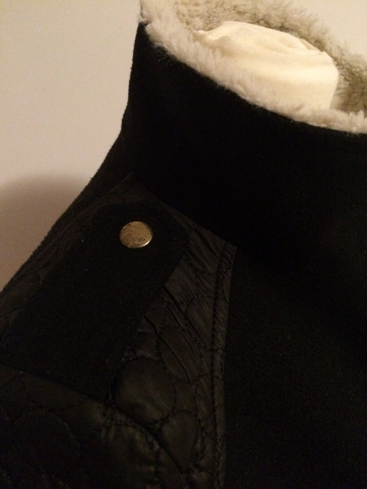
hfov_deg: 48.2
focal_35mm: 29
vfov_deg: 61.7
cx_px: 184
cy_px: 244
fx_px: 410
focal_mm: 4.15
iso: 640
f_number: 2.2
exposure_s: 1/17
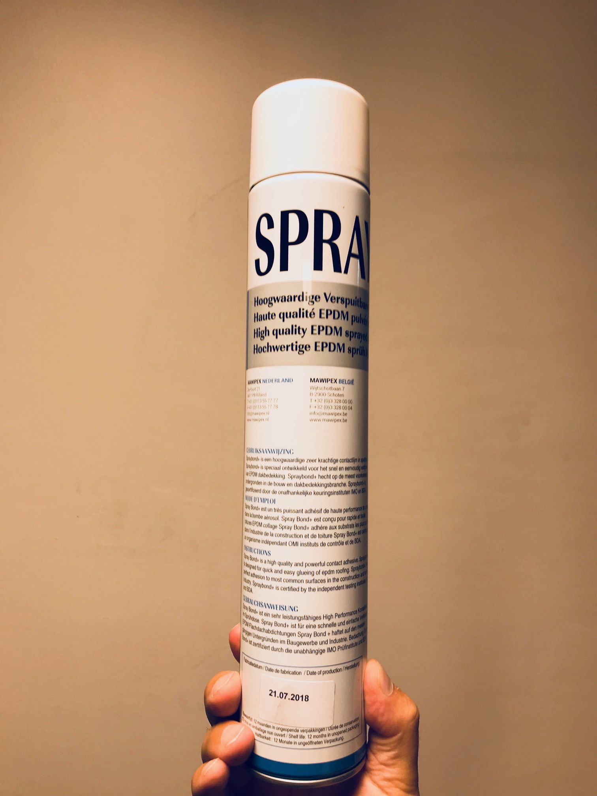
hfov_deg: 49.7
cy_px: 398
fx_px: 644
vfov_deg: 63.4
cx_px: 298
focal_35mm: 28
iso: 20
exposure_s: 1/50
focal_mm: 3.99
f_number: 1.8
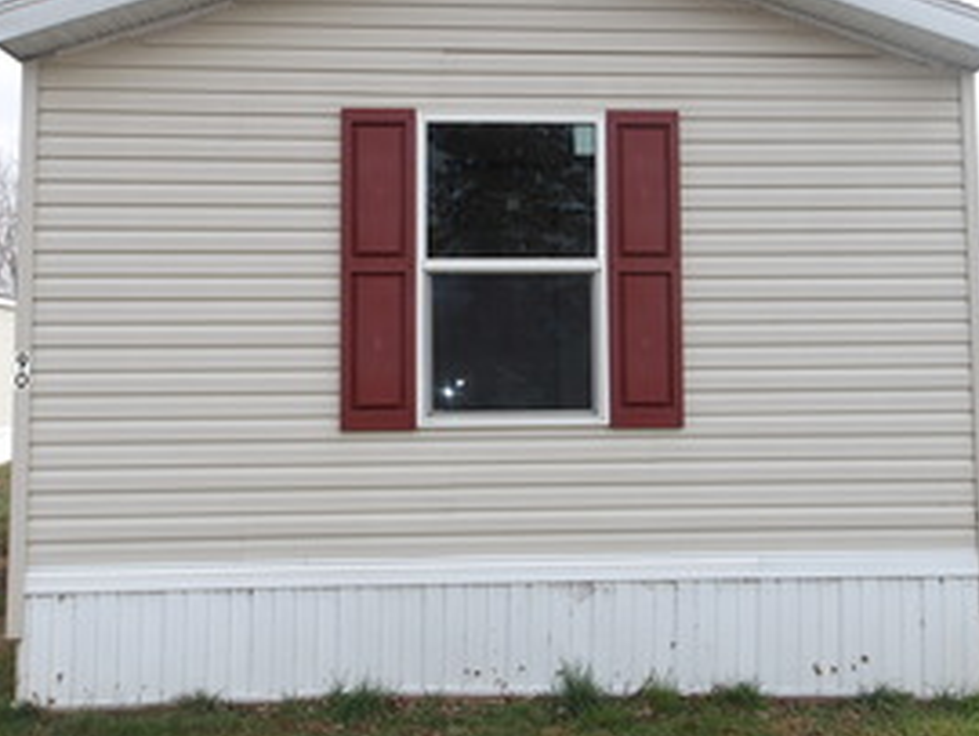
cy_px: 317
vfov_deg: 40.7
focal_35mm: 35
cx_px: 522
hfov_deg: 52.5
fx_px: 991
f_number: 3
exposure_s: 1/339
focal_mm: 4.9
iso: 100
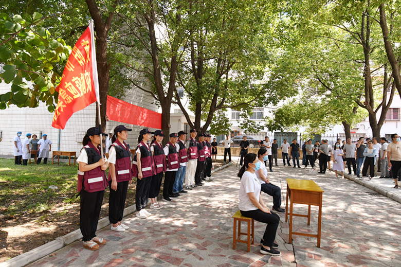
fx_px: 245
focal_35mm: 22
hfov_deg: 78.6
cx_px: 200
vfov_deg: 57.2
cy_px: 134
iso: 1000
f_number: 11
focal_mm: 15
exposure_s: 1/160
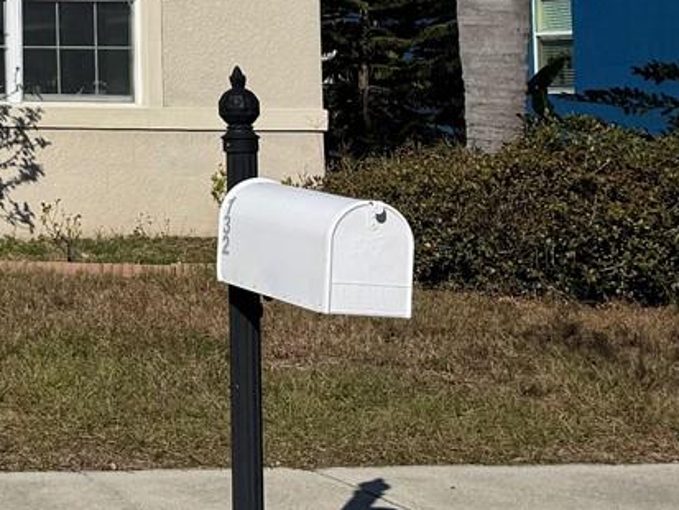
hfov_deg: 17.1
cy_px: -51
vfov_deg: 15.5
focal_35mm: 93
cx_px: -562
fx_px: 1825
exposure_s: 1/10417
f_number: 1.78
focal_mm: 6.76
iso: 80
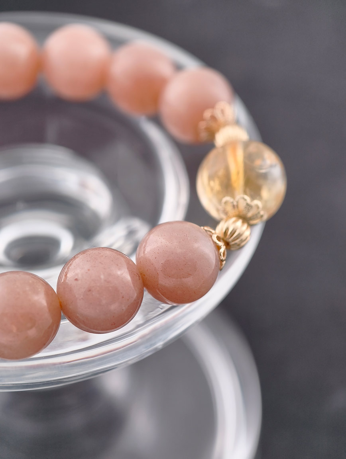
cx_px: 173
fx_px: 1130
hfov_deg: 17.4
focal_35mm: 85
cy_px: 230
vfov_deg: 23.0
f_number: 2.67
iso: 125
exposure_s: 1/160
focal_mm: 22.48
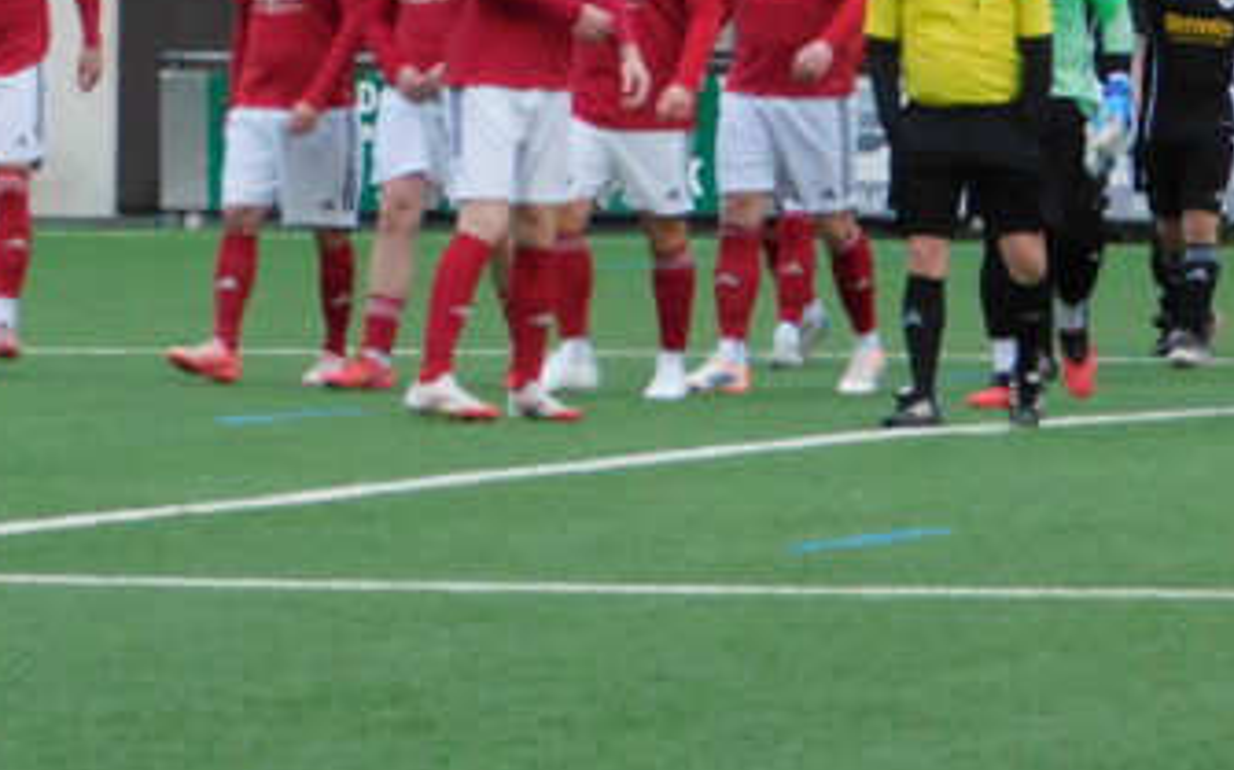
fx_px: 13748
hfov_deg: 5.1
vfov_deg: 3.2
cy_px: 4
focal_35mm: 409
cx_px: 891
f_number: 5.4
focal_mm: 35.9
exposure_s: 1/100
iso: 400
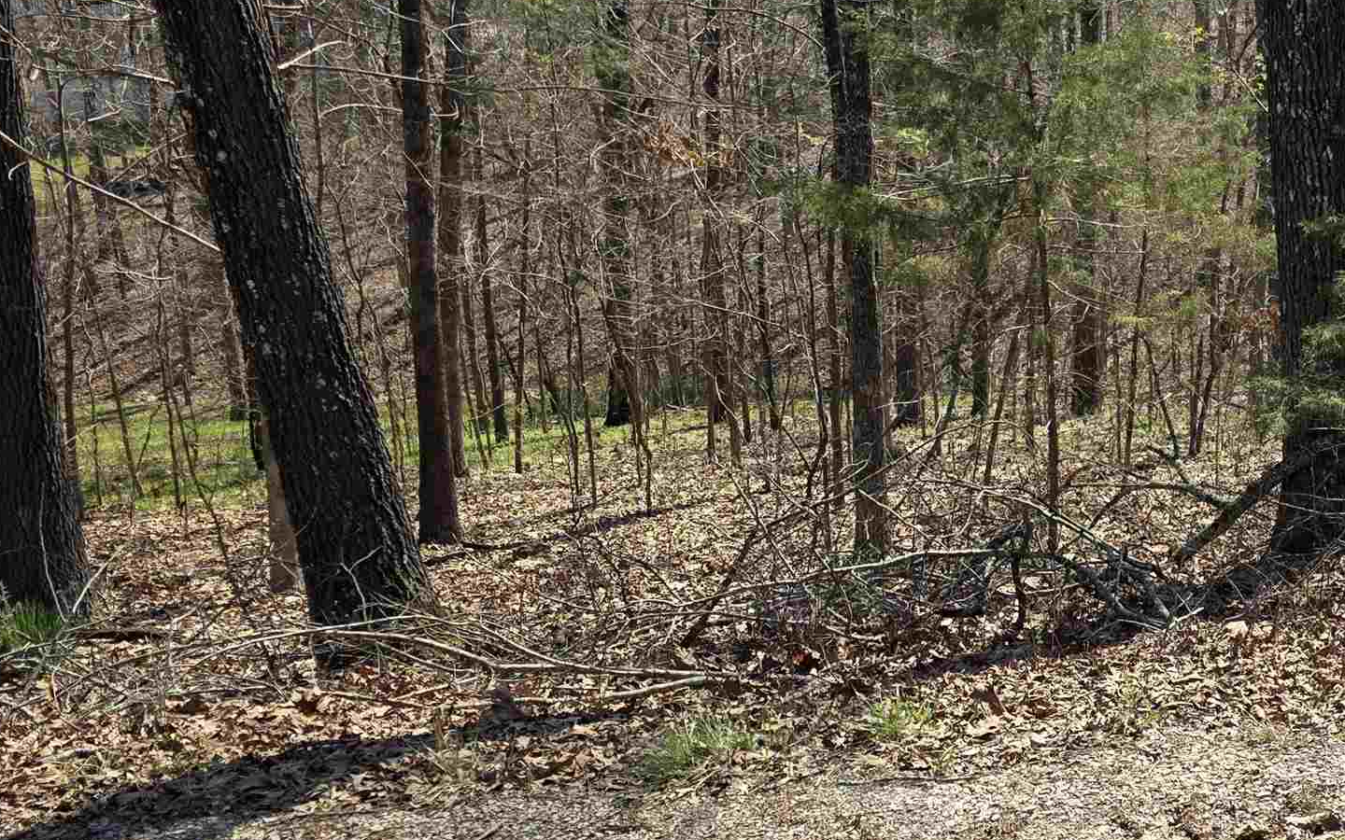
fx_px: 1906
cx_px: 1331
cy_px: 435
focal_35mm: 52
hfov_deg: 35.3
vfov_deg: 24.9
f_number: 1.7
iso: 80
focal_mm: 6.3
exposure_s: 1/2397
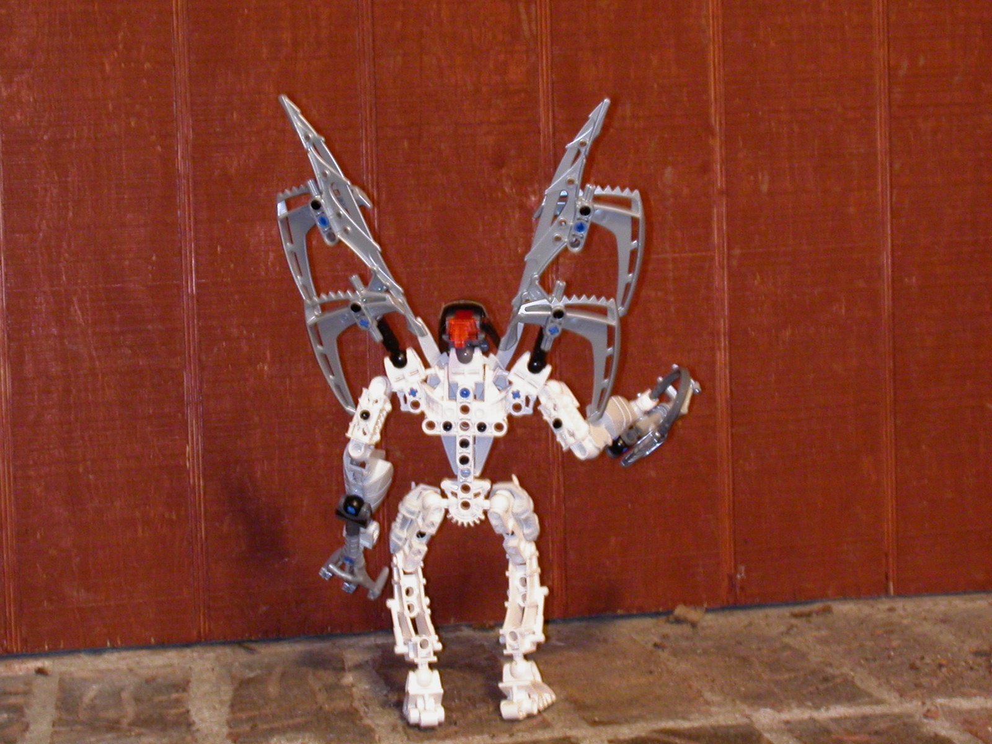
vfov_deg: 21.6
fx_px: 1949
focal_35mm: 68
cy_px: 372
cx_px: 496
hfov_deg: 28.6
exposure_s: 1
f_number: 3.7
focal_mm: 10.4
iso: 200
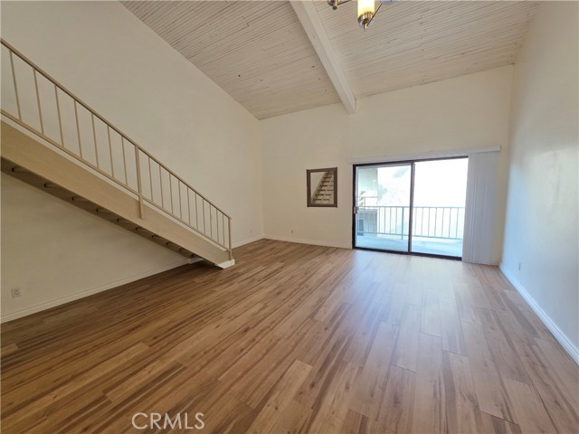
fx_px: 217
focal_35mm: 13
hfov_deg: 106.2
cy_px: 217
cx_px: 290
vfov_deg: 89.9
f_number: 1.9
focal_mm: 2.2
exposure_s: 1/120
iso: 200
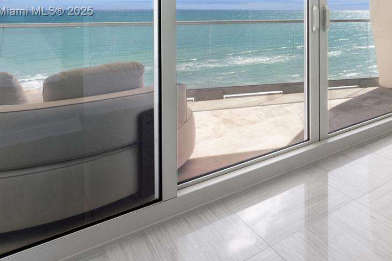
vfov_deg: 38.4
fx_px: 337
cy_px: 12
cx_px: 354
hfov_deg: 52.9
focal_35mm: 31
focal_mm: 14
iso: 200
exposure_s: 1/200
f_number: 9
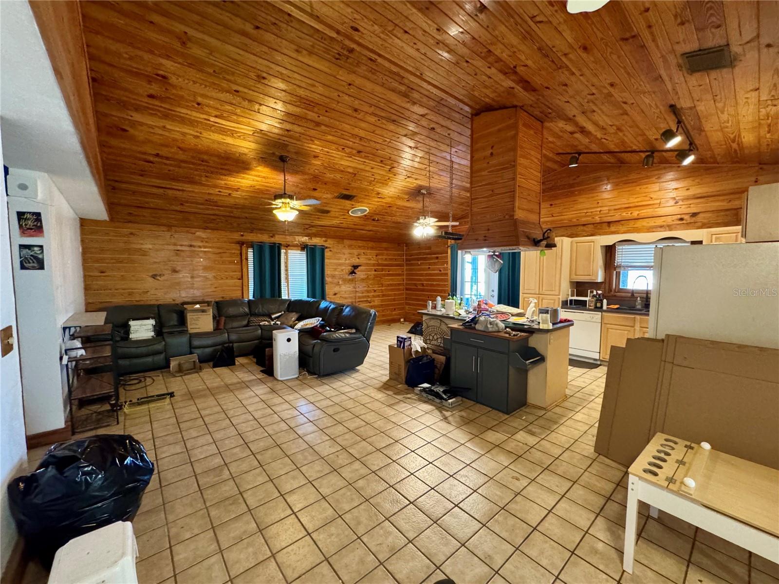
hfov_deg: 102.1
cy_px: 292
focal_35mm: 14
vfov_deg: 85.7
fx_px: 315
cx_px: 390
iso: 800
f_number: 2.2
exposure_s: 1/60
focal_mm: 2.22
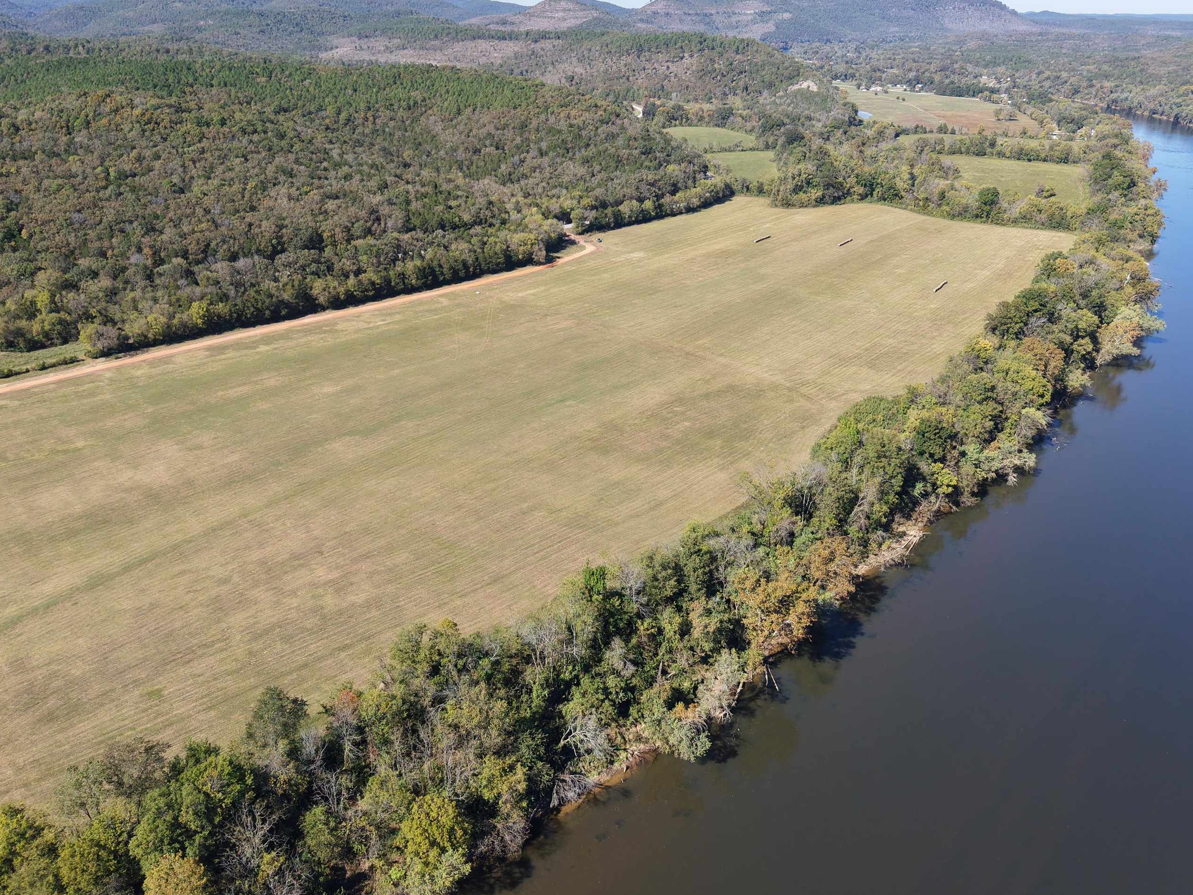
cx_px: 558
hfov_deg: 61.6
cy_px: 443
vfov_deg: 48.2
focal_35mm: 29
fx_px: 1000
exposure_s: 1/4000
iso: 240
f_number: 1.8
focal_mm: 8.67
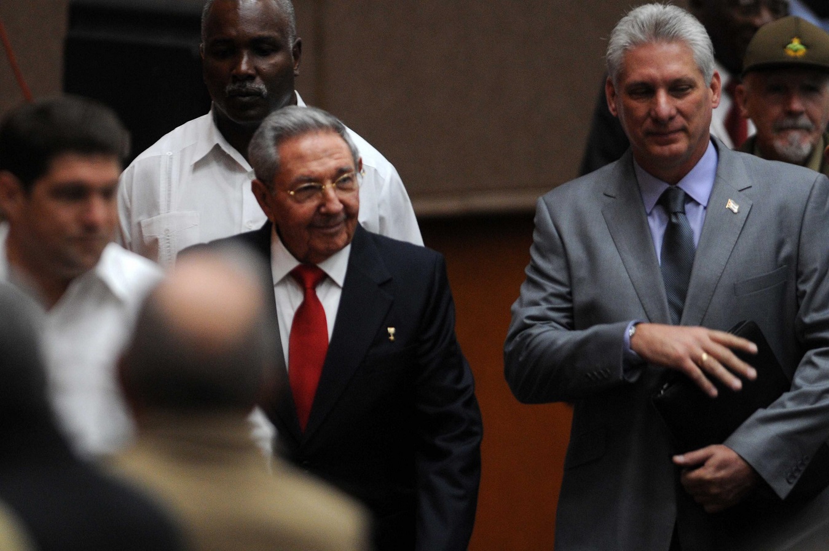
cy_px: 276
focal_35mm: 450
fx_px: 10350
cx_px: 414
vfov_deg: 3.0
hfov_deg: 4.6
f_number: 2.8
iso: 800
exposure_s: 1/125
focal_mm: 300
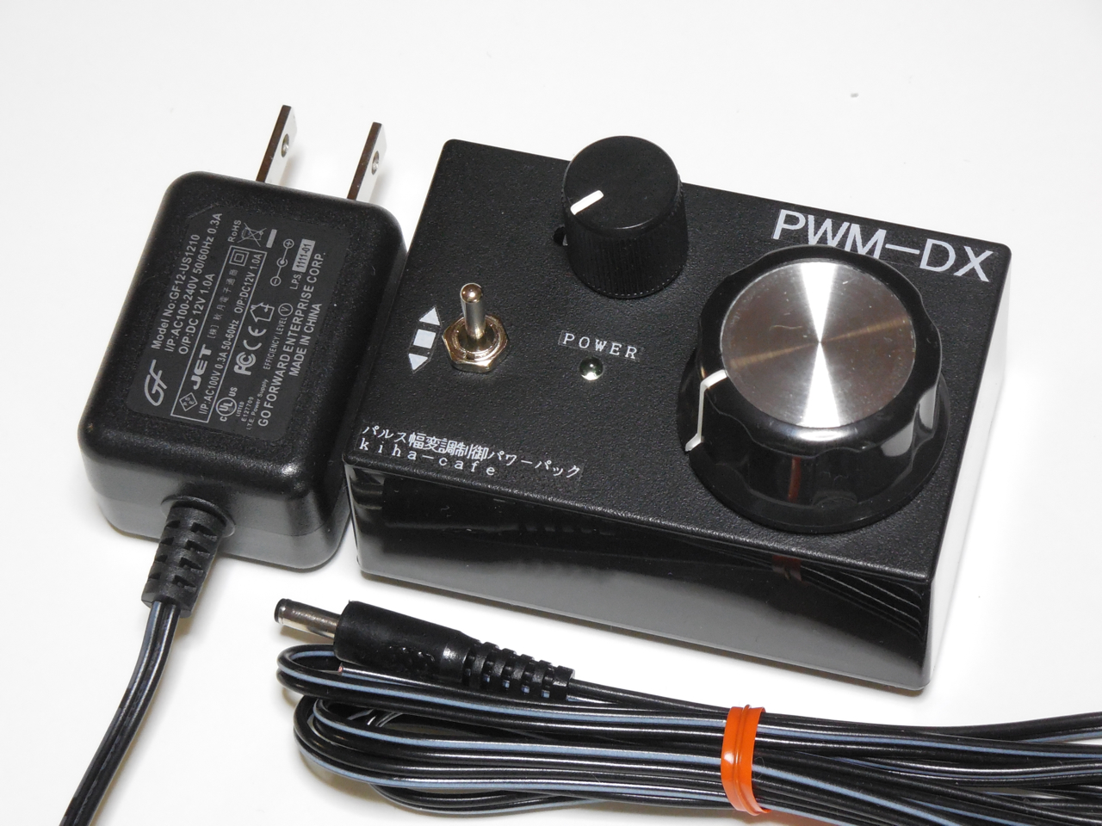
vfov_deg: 12.5
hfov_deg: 16.6
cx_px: 551
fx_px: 3788
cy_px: 413
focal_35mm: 119
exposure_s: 1/15
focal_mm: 21.5
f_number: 4.8
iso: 800
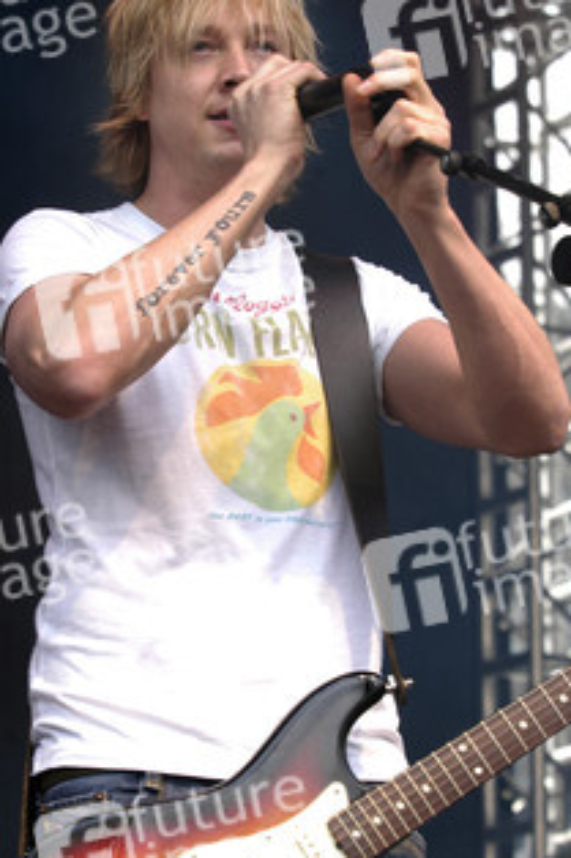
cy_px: 432
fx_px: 3644
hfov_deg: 9.0
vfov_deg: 13.4
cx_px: 254
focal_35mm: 153
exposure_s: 1/90
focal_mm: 80
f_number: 5.6
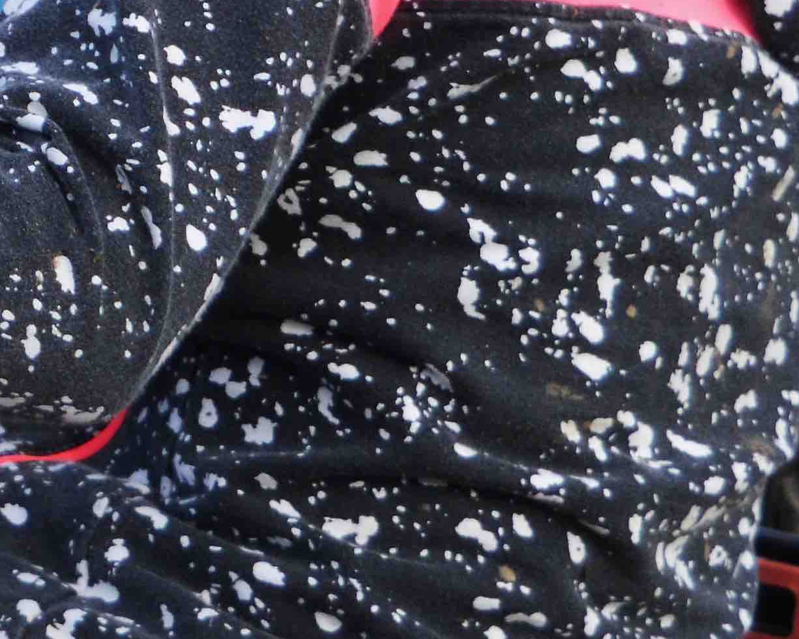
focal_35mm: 207
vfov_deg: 7.4
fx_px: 4895
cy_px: -201
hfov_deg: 9.2
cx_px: -240
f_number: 4.5
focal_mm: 30
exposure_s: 1/1000
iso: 400
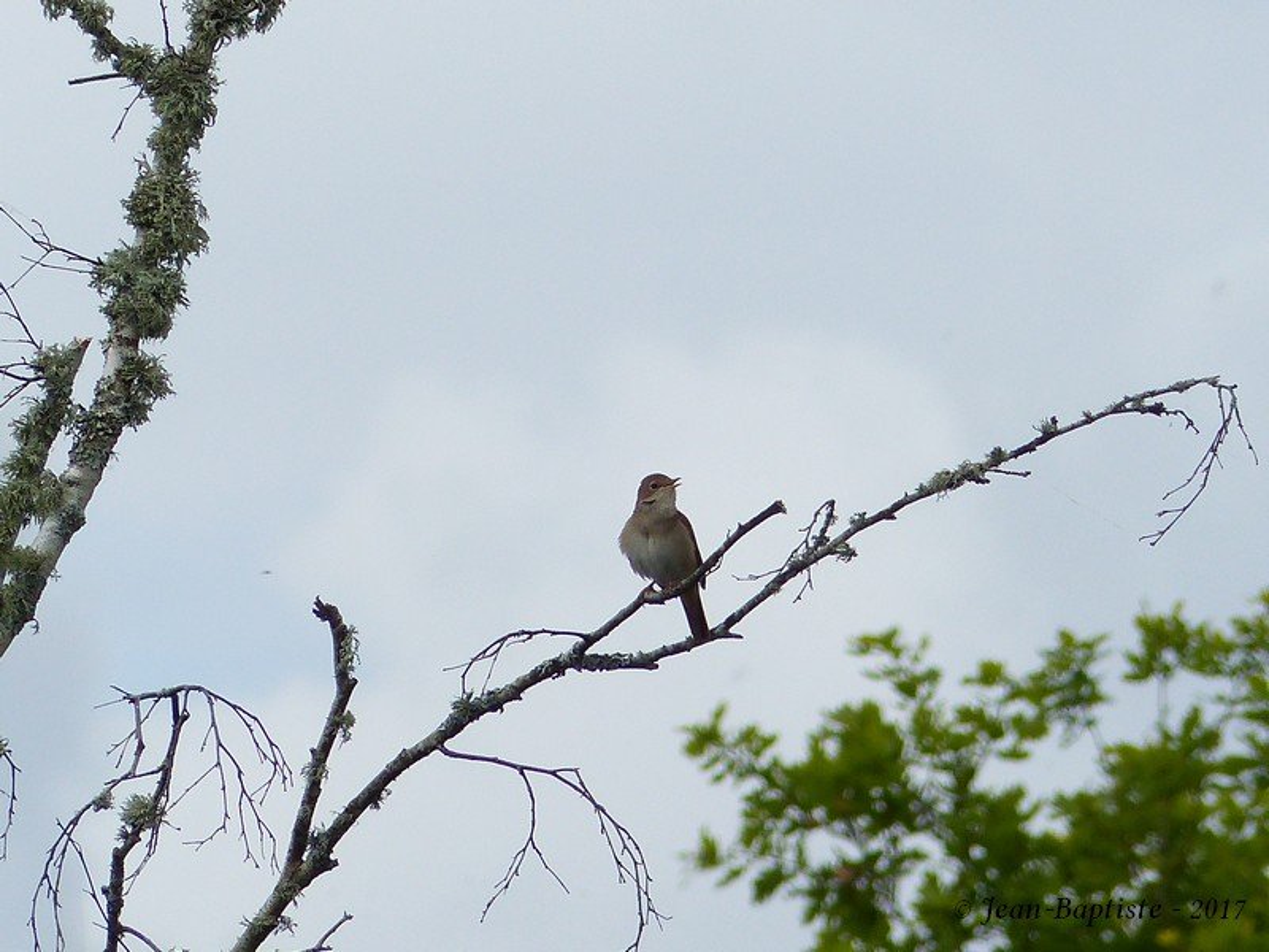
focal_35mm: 1200
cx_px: 634
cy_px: 476
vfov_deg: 1.2
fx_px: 43991
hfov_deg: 1.7
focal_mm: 108
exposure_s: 1/1000
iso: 100
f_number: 4
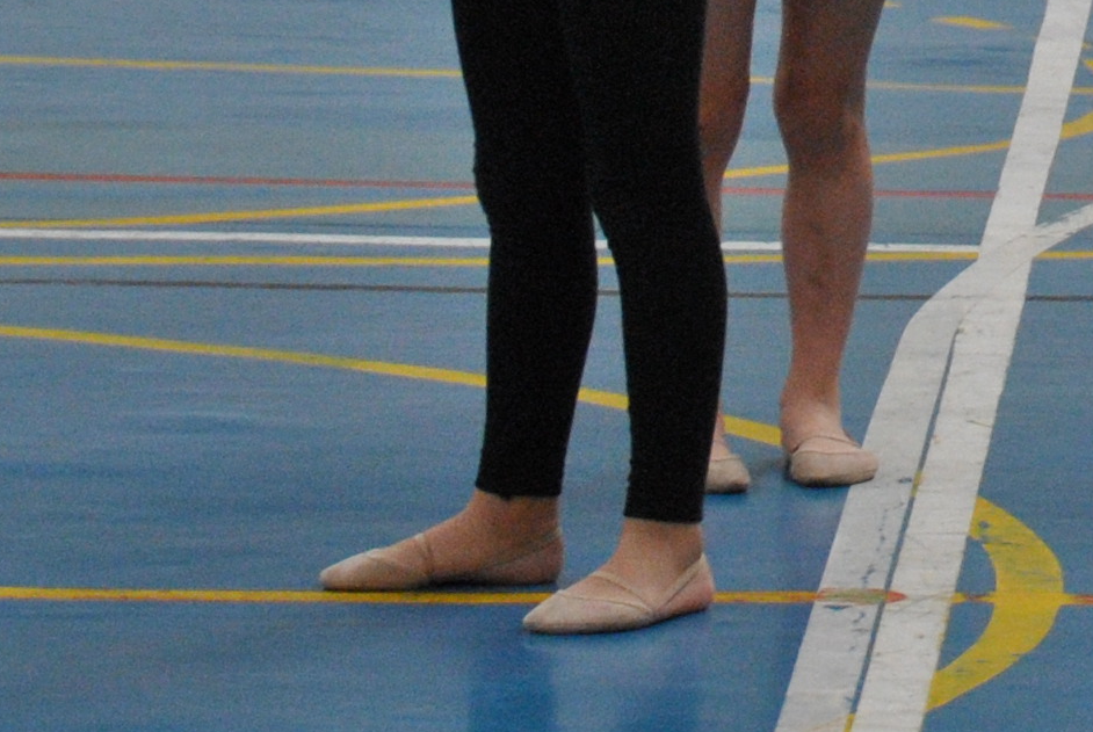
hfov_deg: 6.0
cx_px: 1997
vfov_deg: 4.1
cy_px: -274
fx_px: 10308
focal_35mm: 339
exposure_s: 1/125
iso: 800
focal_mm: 55
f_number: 5.6
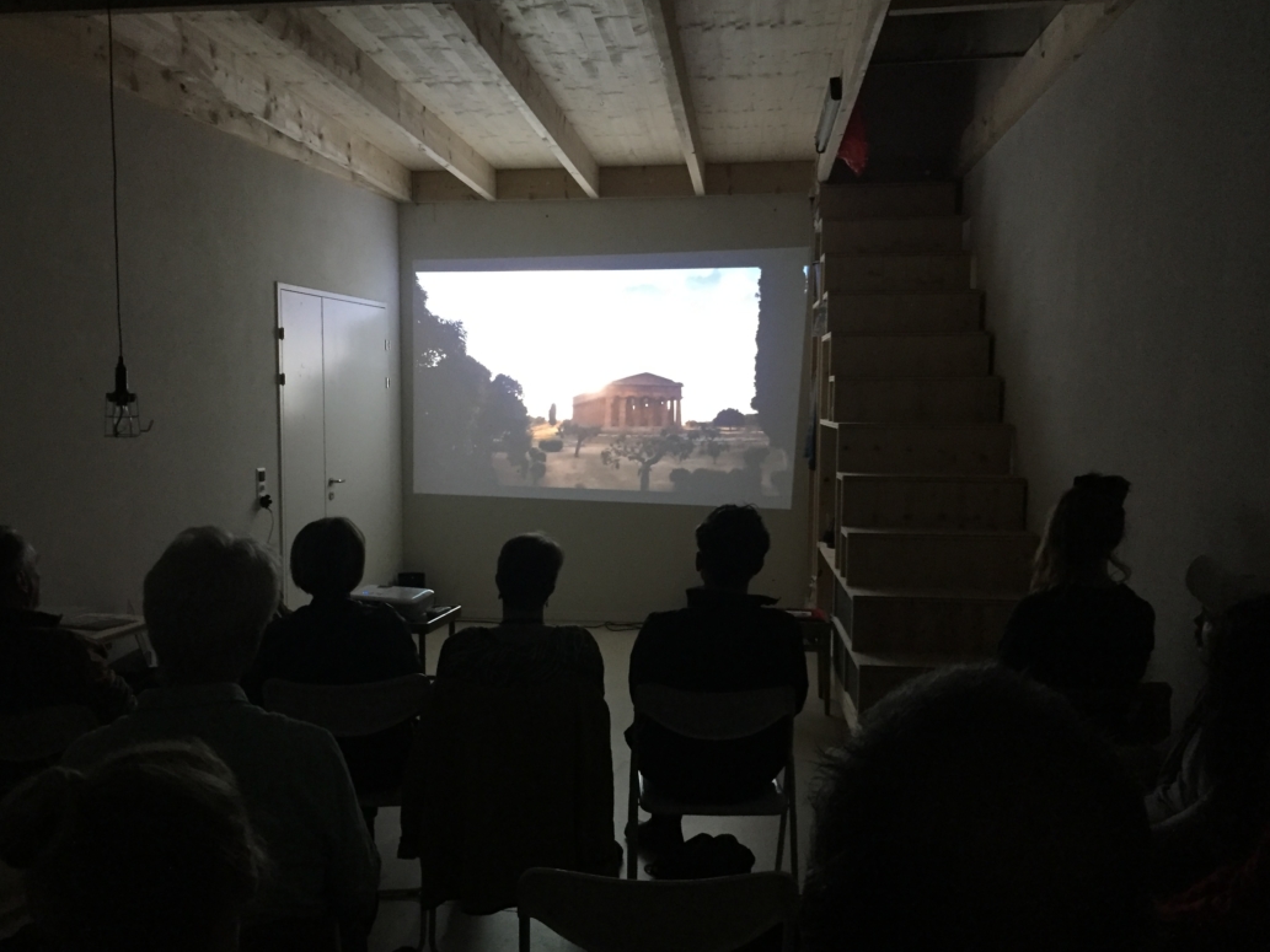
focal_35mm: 32
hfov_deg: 56.7
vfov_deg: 44.2
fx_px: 1174
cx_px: 573
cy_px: 502
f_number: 2.2
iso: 250
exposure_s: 1/20
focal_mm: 4.15
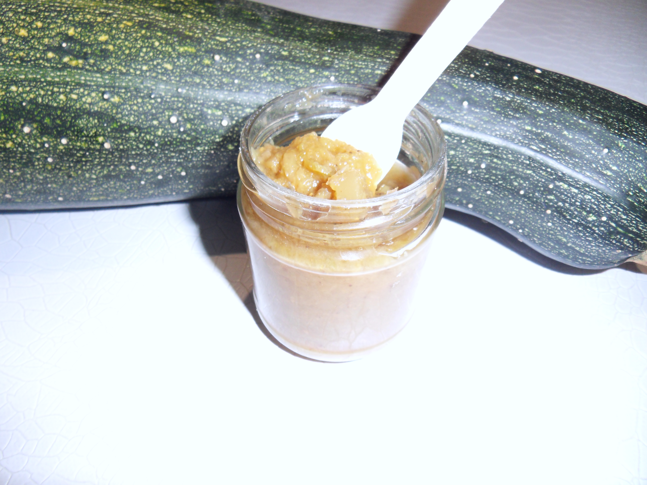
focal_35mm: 24
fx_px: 449
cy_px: 242
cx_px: 324
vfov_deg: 56.8
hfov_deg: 71.6
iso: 200
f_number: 3.3
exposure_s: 1/30
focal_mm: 4.2
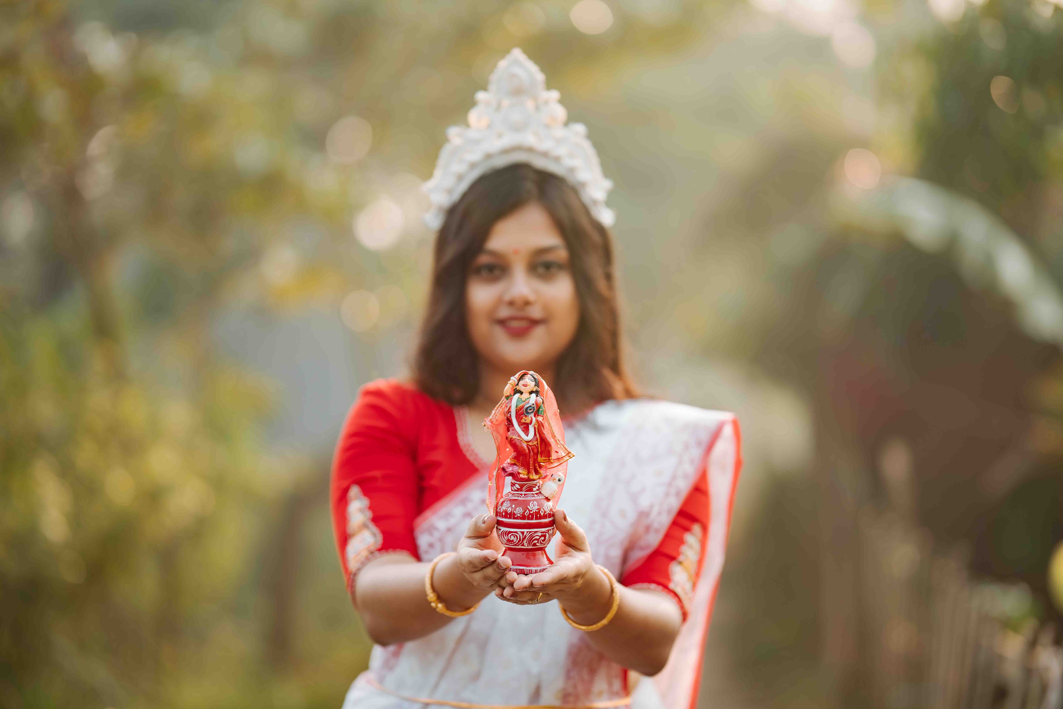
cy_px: 354
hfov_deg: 23.9
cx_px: 532
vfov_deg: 16.1
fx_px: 2510
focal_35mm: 85
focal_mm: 85
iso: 50
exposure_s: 1/500
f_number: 1.4
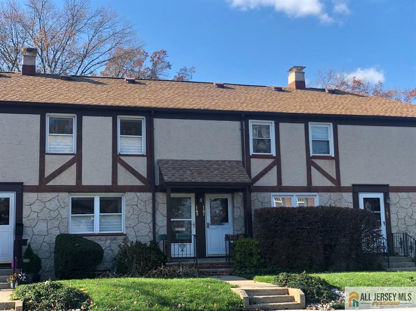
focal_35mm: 52
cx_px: 208
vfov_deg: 28.0
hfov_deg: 36.8
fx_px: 625
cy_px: 156
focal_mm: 6
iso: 16
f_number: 2.4
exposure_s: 1/328
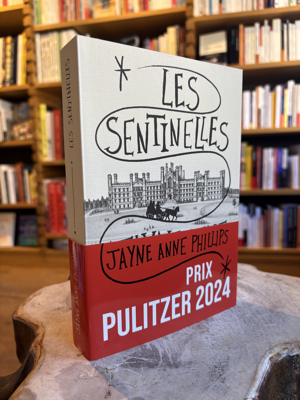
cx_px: 150
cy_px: 200
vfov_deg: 67.3
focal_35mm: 26
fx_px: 300
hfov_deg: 53.1
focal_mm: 5.96
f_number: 1.6
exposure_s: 1/122
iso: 80
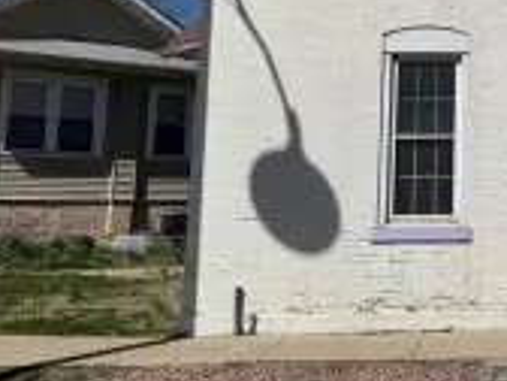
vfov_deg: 25.0
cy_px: 48
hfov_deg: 30.5
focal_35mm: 57
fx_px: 835
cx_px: 546
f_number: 1.78
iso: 80
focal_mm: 6.76
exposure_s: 1/12346
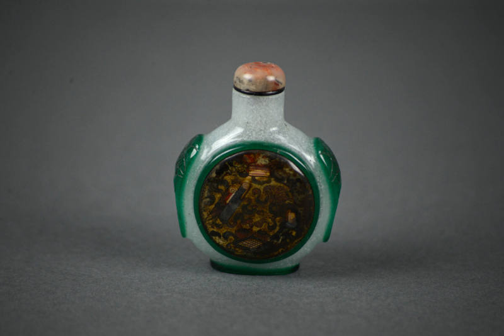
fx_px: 4201
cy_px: 168
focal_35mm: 300
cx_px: 252
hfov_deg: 6.9
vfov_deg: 4.6
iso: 1000
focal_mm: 300
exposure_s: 1/100
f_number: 5.6
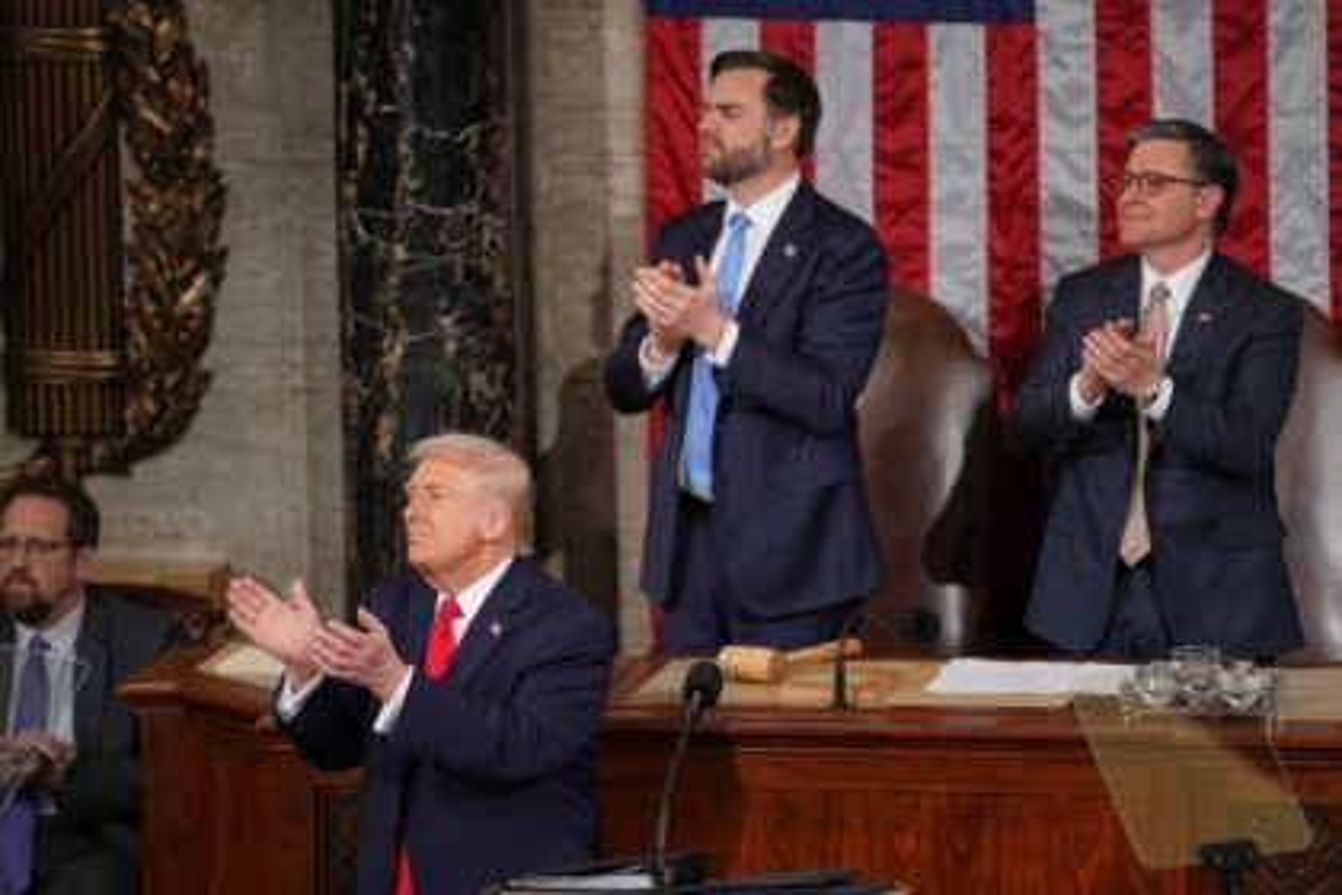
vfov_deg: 4.6
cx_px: 671
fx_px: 11182
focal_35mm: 300
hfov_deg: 6.9
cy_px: 448
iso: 640
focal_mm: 300
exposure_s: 1/250
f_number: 2.8
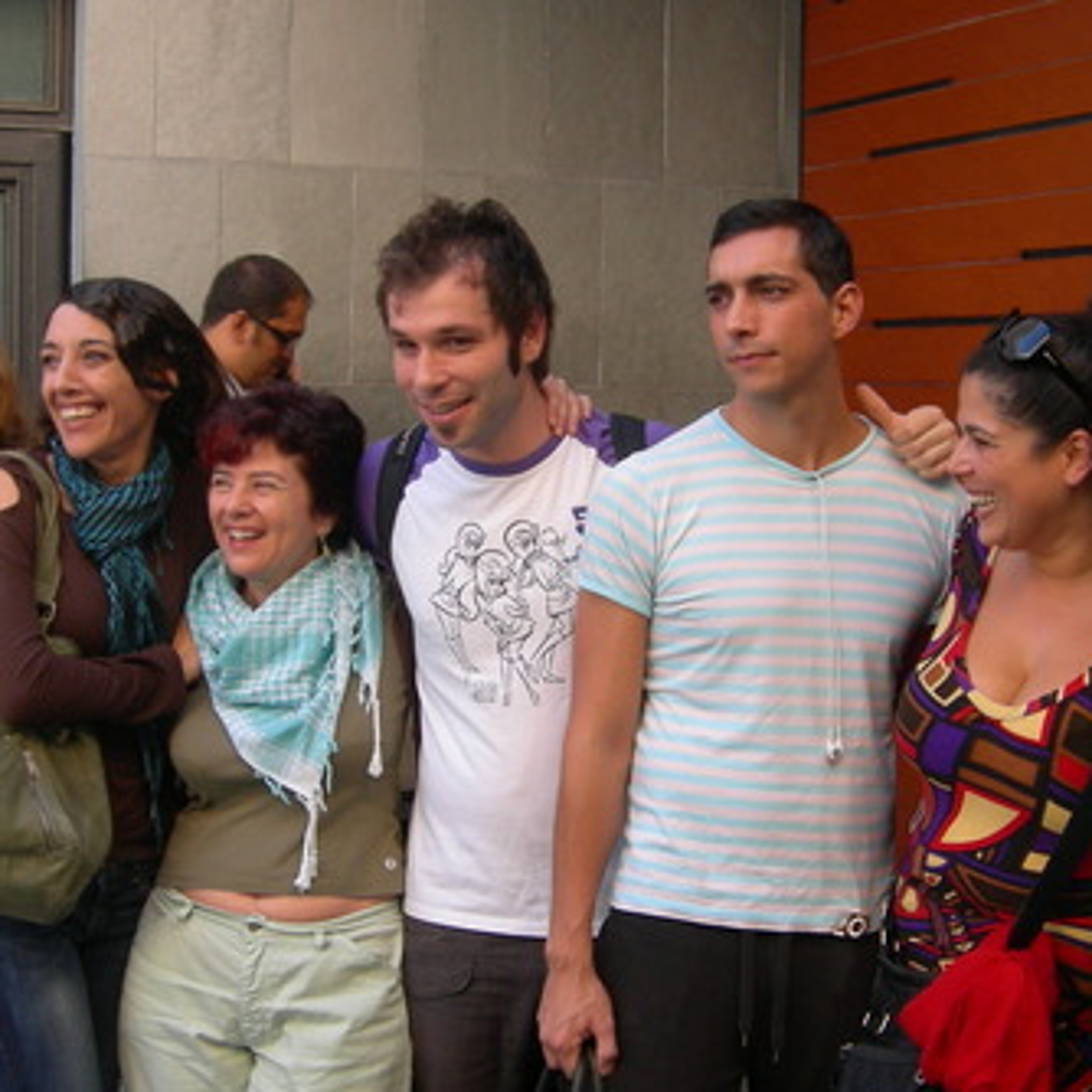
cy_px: 549
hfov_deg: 28.2
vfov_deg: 28.2
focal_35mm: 61
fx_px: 2177
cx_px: 549
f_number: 3.8
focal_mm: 7.5
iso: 64
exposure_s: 1/100
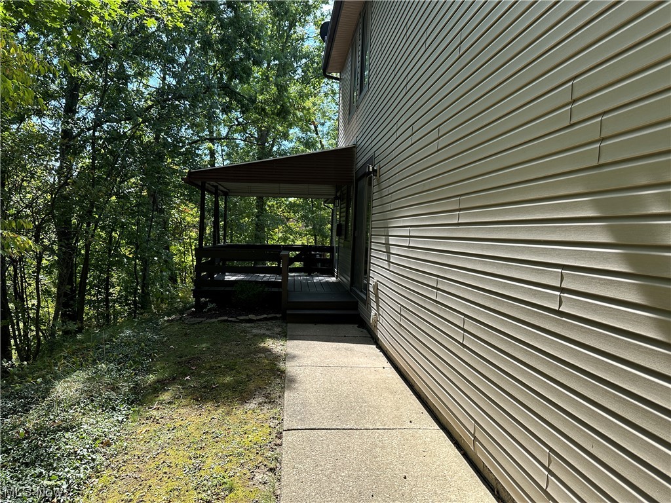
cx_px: 336
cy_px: 252
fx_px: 465
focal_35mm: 24
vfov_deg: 56.8
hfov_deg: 71.6
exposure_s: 1/980
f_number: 1.78
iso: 80
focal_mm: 6.86
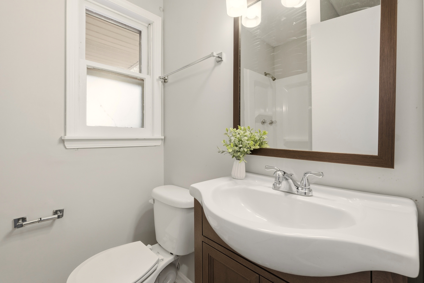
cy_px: 142
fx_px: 177
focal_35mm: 15
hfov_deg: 100.4
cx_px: 212
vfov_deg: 77.3
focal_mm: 10
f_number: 9
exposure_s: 1/170
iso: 400
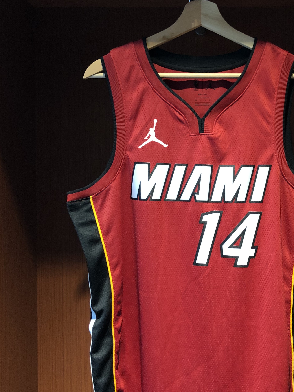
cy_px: 185
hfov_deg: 32.5
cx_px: 202
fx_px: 498
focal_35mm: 44
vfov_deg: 42.9
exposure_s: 1/15
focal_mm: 3.99
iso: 50
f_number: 1.8
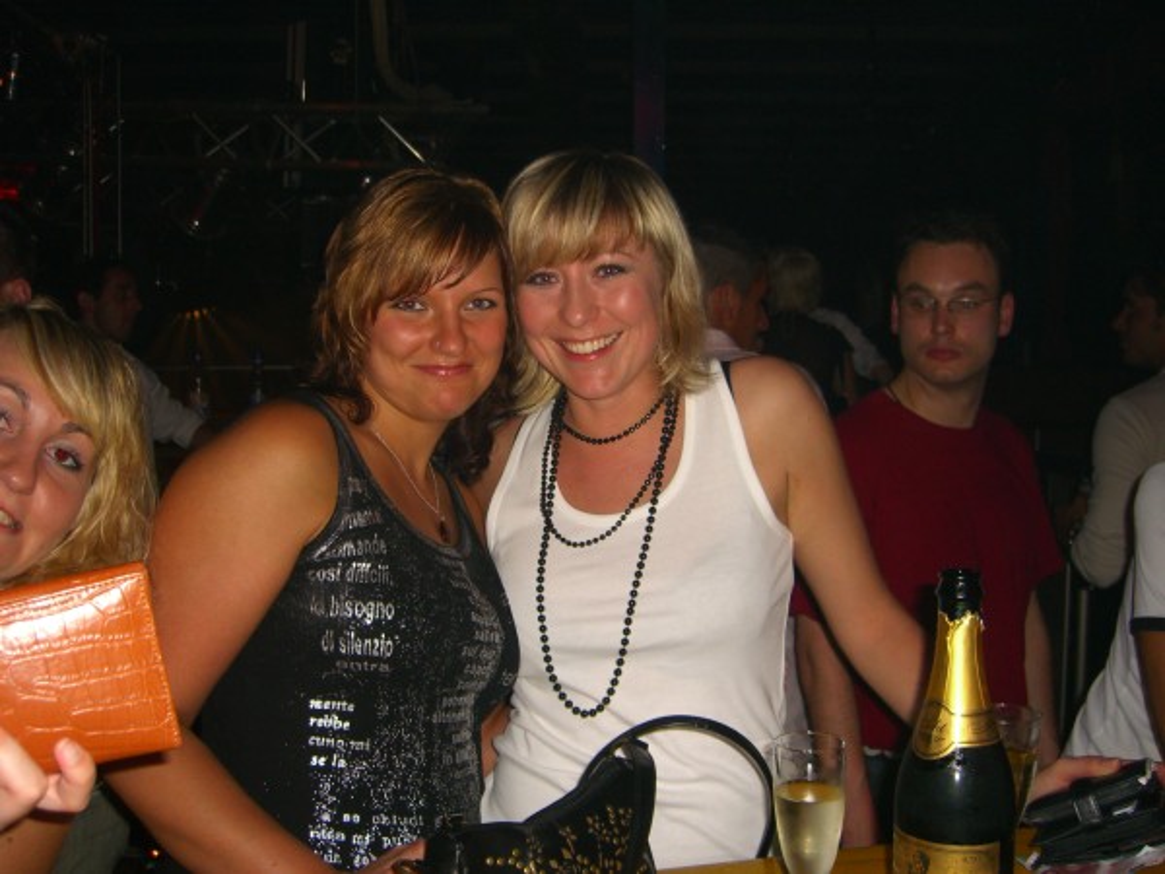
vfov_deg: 37.7
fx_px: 1279
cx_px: 582
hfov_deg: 49.0
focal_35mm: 38
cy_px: 437
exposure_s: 1/60
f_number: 2.8
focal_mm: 7.9
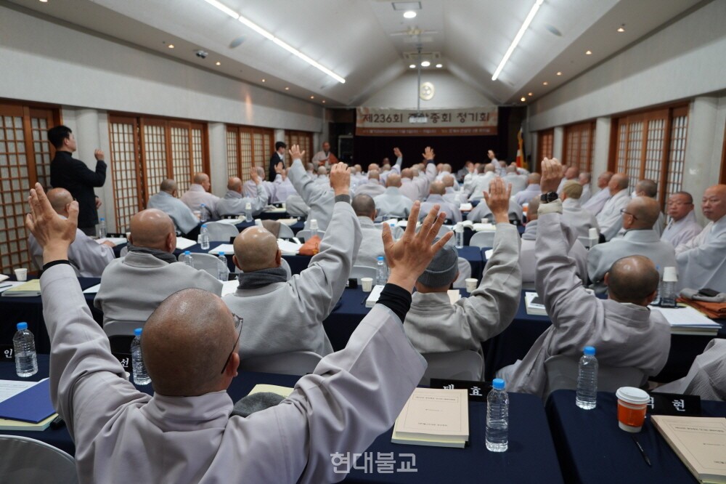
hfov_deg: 67.4
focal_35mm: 27
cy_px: 242
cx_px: 363
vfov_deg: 47.9
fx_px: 544
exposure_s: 1/30
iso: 125
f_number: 3.5
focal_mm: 18
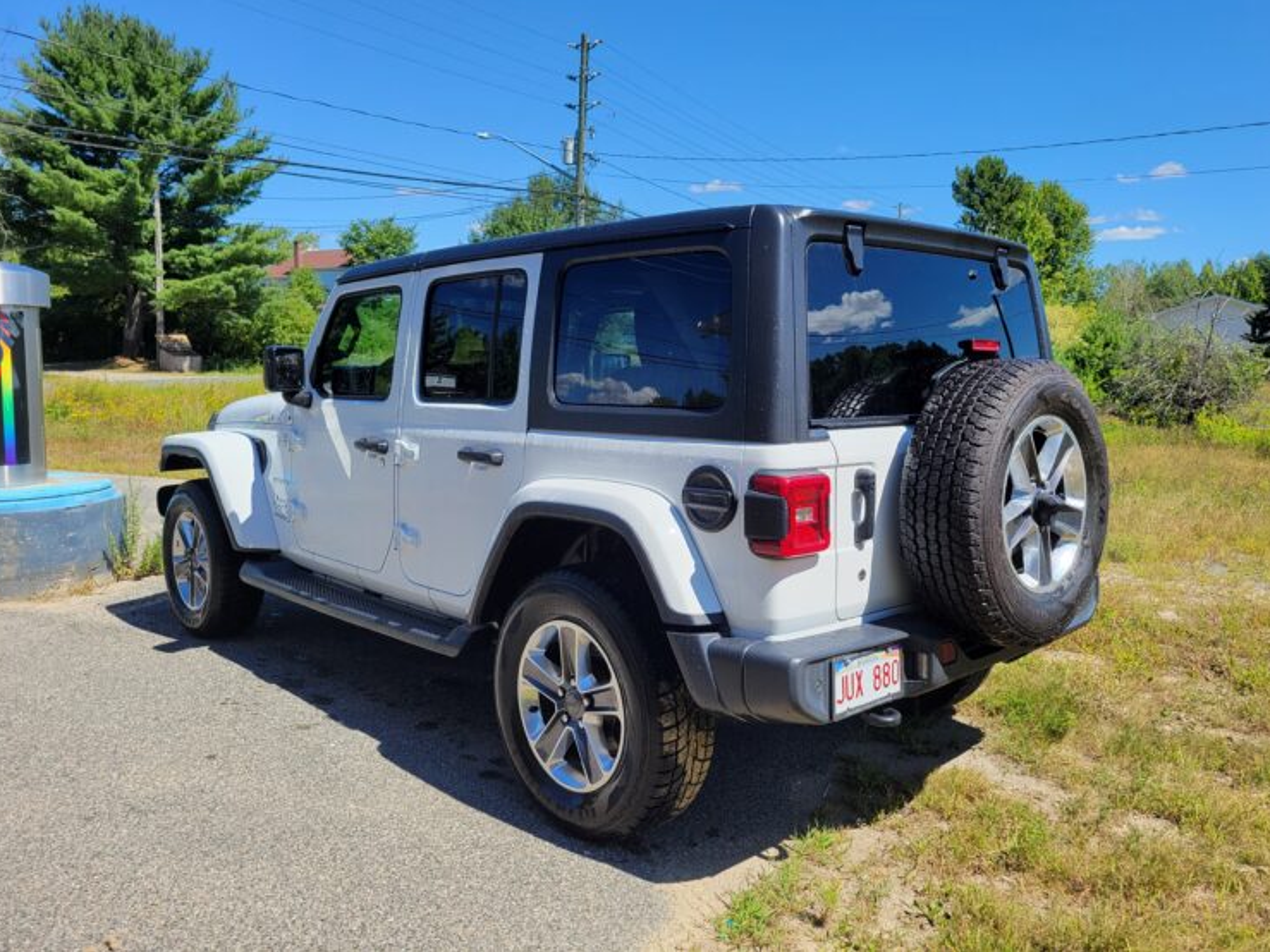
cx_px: 674
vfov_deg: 49.7
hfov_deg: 63.4
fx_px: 1027
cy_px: 442
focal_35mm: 28
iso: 40
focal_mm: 5.4
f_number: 1.8
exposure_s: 1/1406
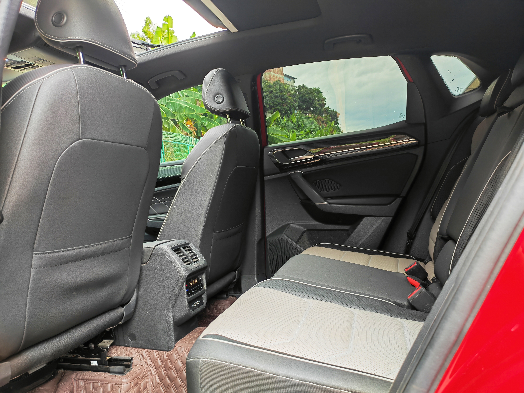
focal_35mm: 27
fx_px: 409
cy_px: 196
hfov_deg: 65.3
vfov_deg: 51.4
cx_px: 262
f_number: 1.9
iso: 100
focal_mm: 5.52
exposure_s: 1/110
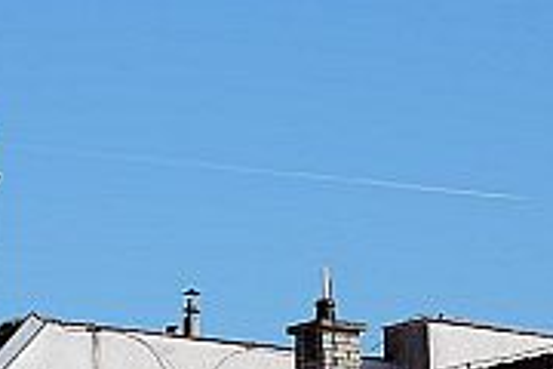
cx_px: -120
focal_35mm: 271
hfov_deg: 7.5
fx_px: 4163
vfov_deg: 5.1
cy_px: 180
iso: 100
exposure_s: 1/200
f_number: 8
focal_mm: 61
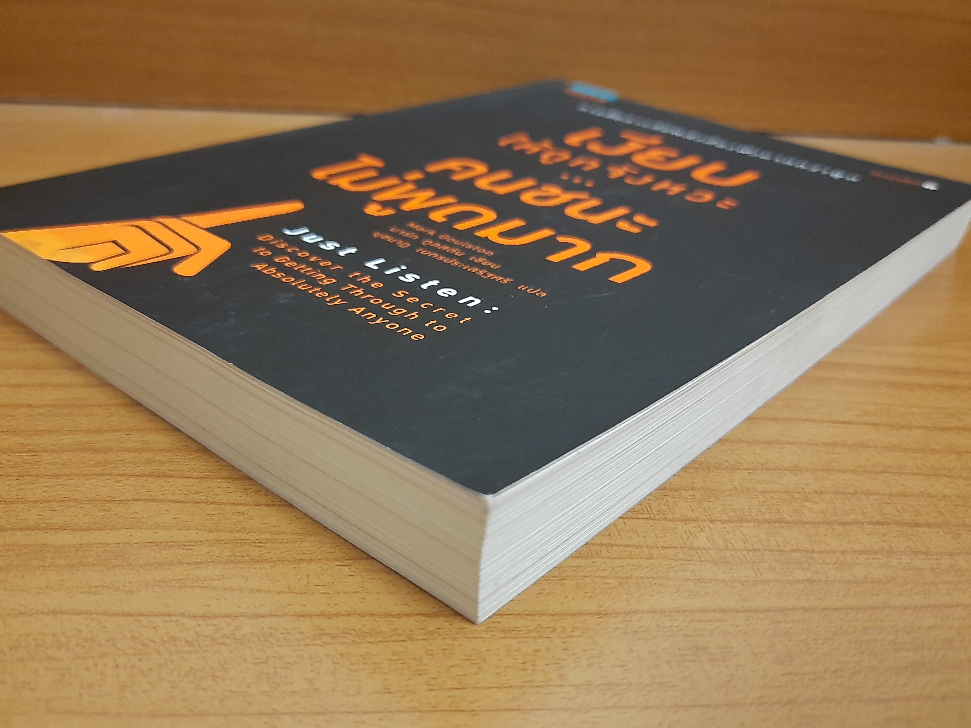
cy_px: 357
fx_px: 813
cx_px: 455
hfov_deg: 61.6
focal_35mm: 29
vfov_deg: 48.2
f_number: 2
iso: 800
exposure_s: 1/20
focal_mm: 4.6
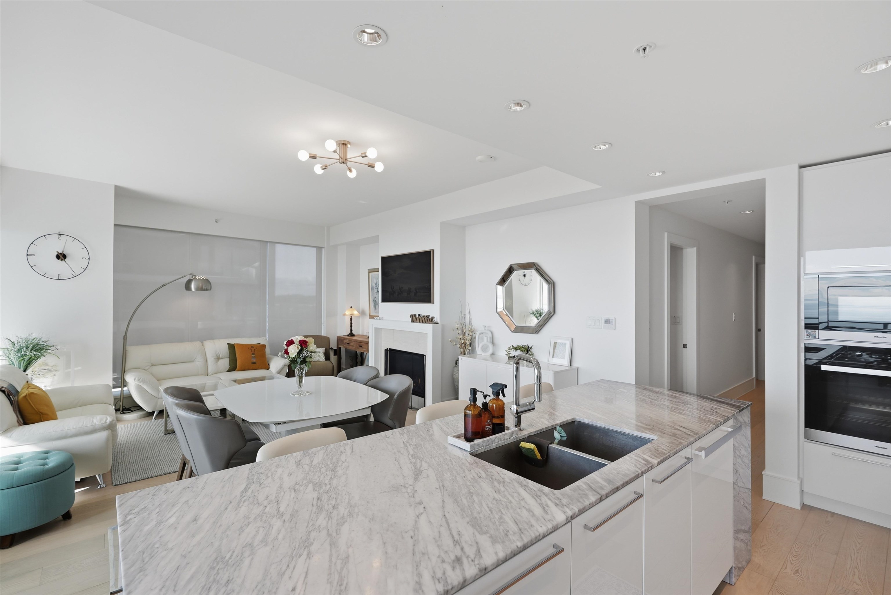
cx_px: 446
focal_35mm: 16
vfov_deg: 73.8
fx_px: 396
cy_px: 298
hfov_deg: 96.7
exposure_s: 1/400
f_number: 5.6
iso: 160
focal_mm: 16
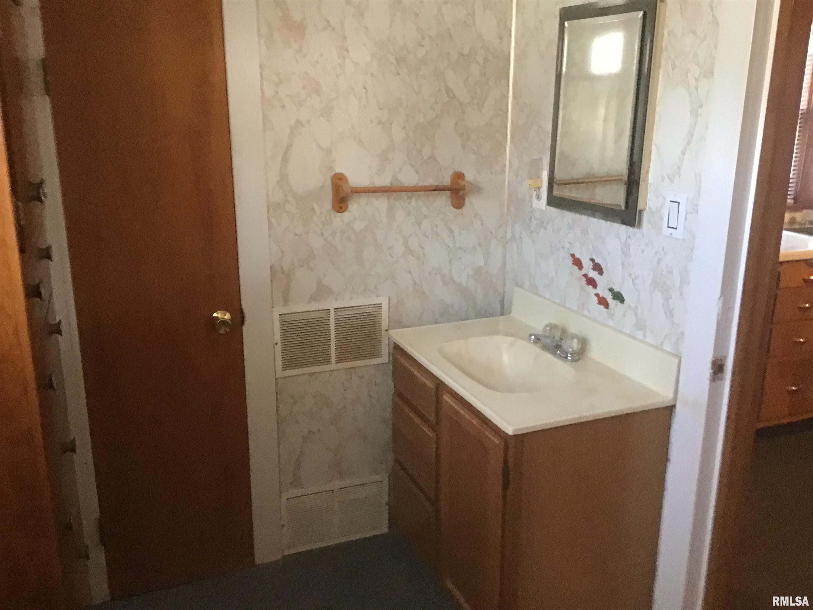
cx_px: 406
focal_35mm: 31
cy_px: 305
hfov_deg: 58.4
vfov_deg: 45.4
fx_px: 728
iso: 200
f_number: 2.4
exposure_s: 1/20
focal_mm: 3.3
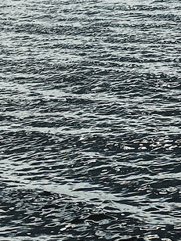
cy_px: 312
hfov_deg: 9.4
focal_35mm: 158
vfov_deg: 12.1
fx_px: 1102
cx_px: 117
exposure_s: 1/1916
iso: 20
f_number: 2.8
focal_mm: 6.6
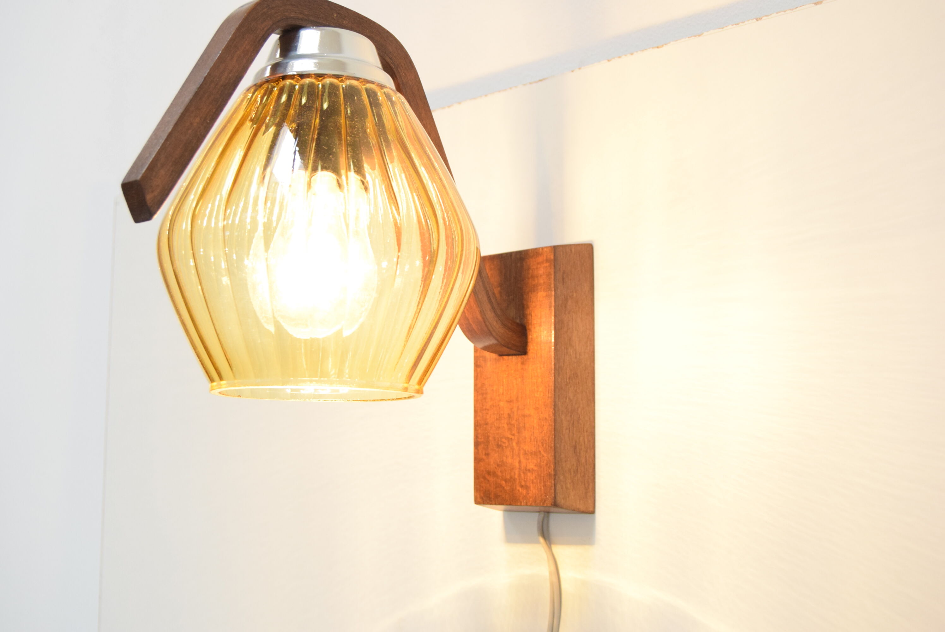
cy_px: 316
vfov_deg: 29.0
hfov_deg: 42.3
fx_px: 1222
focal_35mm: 46
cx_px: 472
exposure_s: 1/125
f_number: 5.6
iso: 1600
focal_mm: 31
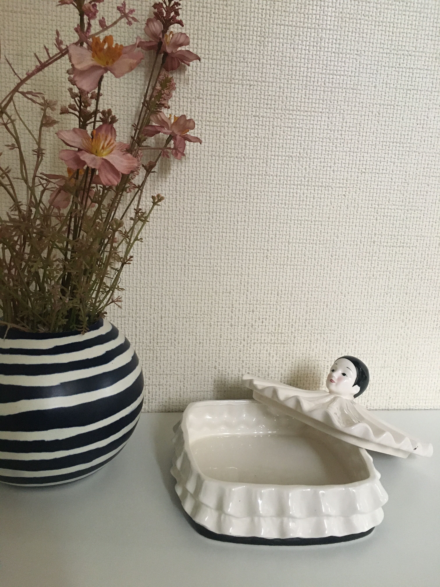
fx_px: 491
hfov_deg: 48.2
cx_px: 220
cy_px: 294
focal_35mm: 29
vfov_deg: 61.7
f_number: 2.2
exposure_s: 1/17
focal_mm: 4.15
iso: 200
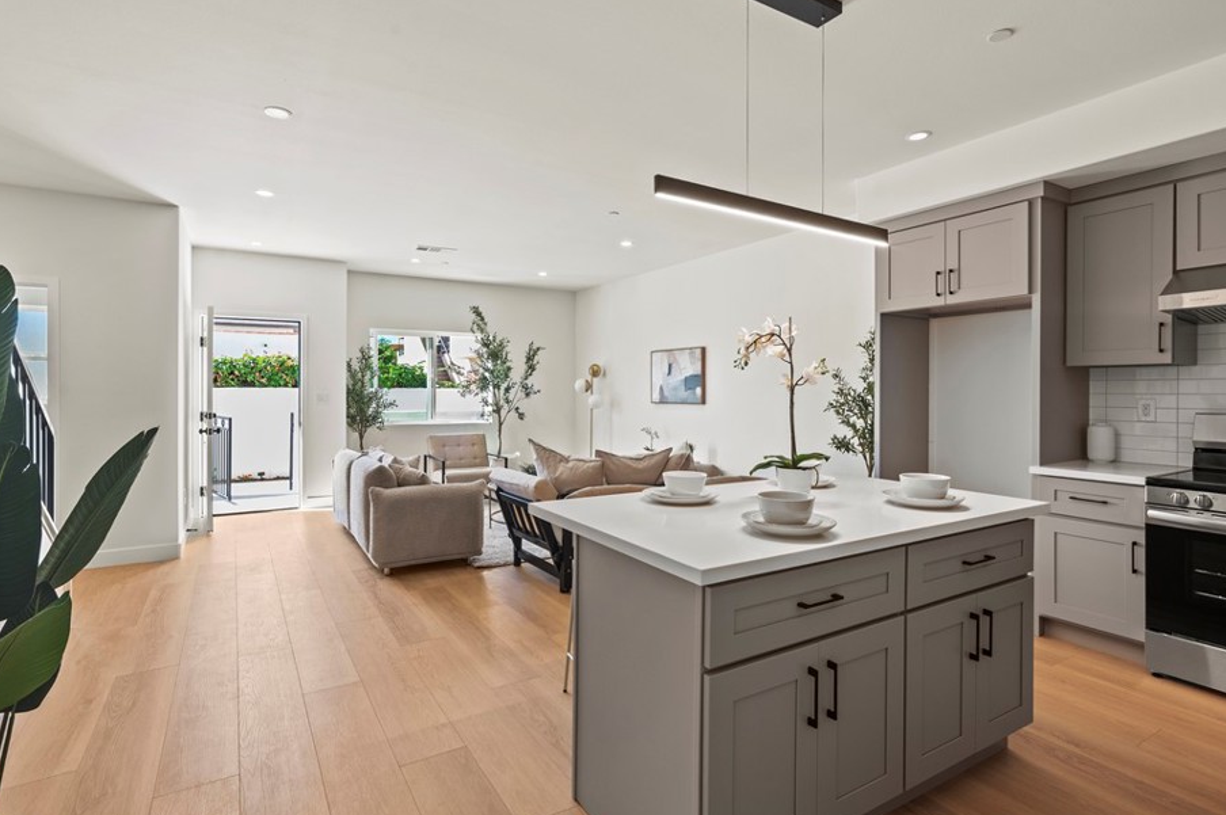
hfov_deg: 93.3
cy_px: 428
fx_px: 578
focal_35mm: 17
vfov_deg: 70.3
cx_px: 590
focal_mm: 15
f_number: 10
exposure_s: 1/6
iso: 640
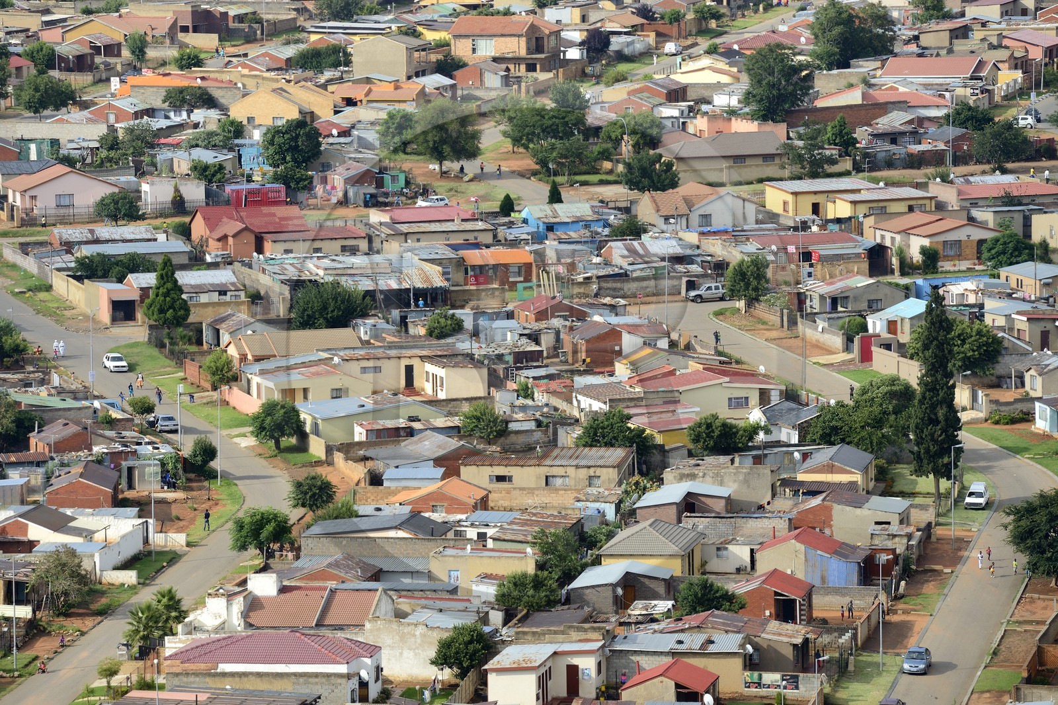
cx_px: 529
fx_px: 5876
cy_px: 352
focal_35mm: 200
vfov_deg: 6.9
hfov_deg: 10.3
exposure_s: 1/320
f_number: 9
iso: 200
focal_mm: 200
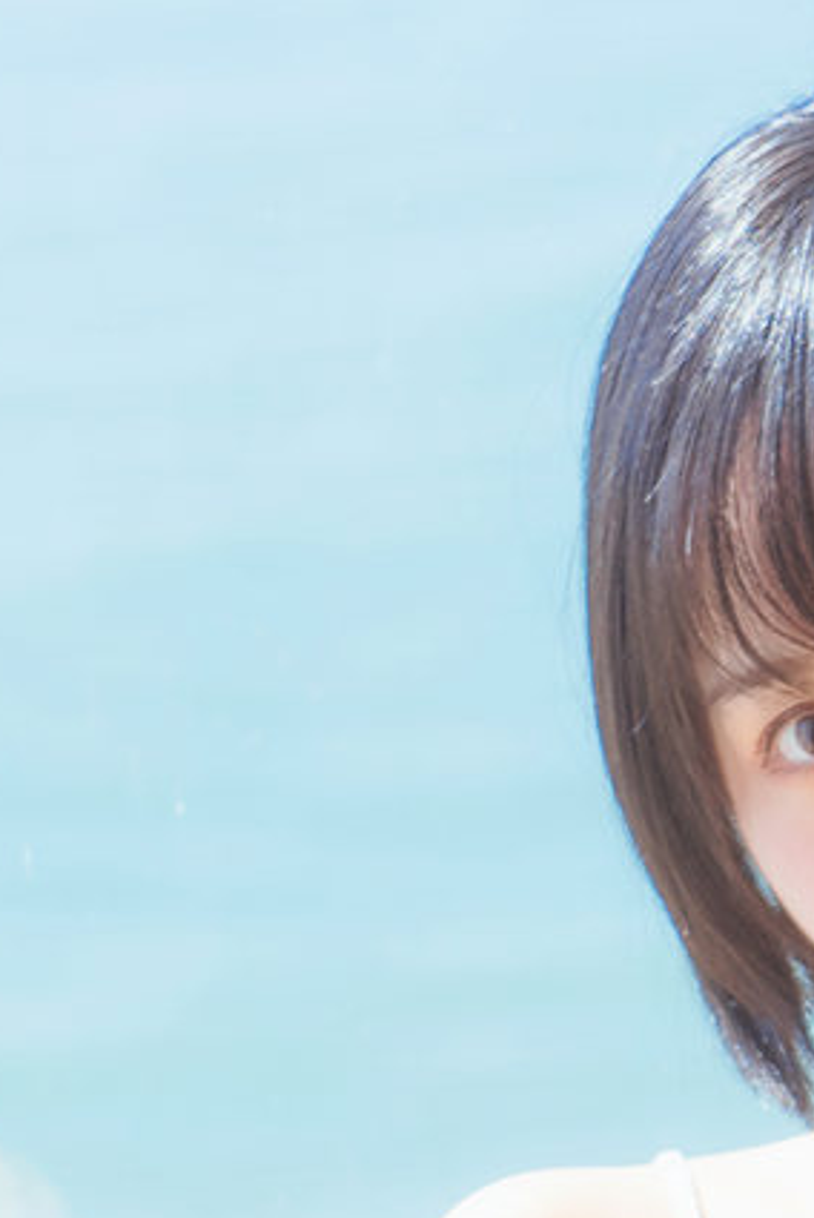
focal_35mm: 241
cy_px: 2251
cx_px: 439
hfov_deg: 5.7
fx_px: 8160
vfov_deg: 8.2
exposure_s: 1/640
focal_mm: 57
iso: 160
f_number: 2.8
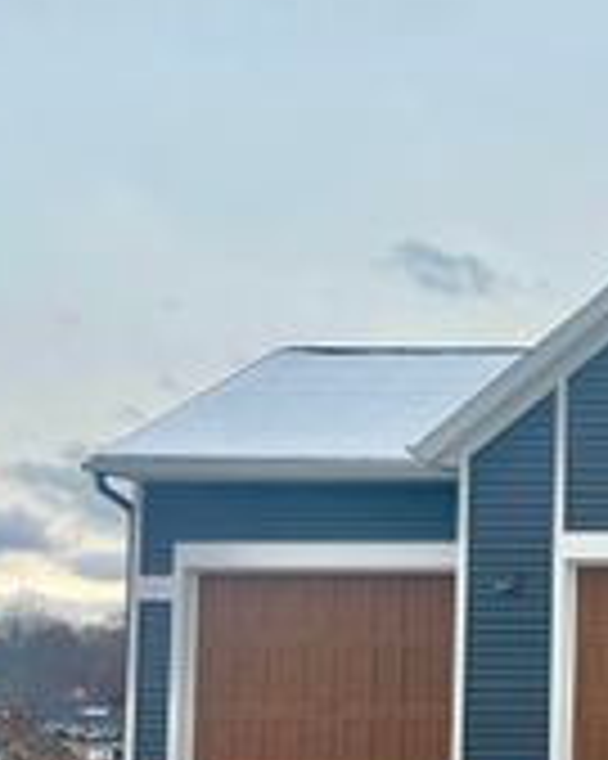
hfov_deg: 17.1
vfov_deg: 25.0
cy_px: 591
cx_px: 1063
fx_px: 1689
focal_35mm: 75
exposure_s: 1/2639
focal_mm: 5.96
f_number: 1.6
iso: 50
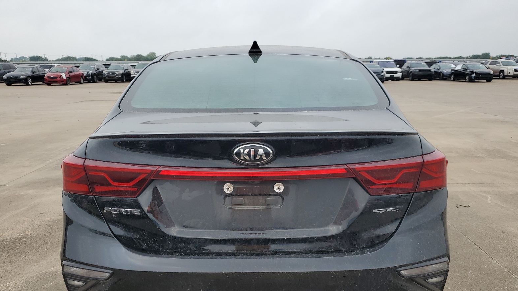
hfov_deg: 66.1
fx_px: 398
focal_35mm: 29
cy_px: 188
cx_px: 259
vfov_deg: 39.8
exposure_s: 1/667
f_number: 1.5
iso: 50
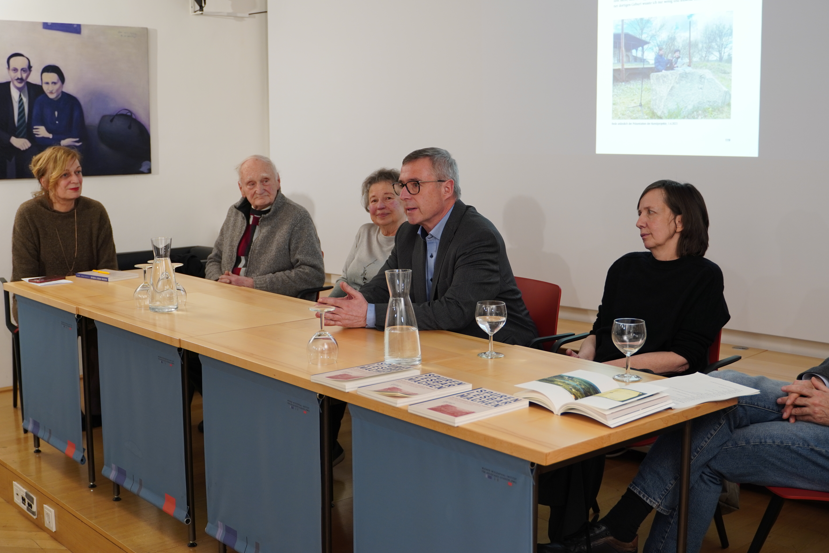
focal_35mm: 44
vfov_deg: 30.5
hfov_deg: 44.5
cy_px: 275
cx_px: 404
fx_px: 1013
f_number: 2.8
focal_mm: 28
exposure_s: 1/50
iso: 200
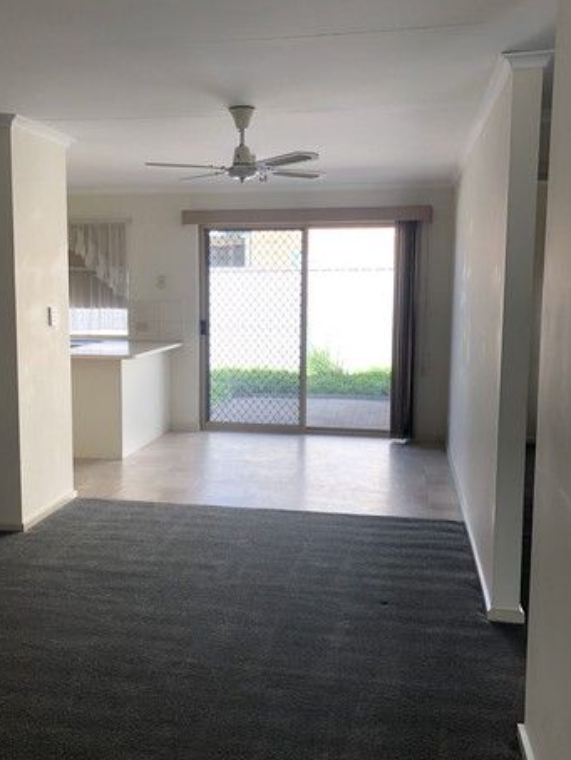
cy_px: 378
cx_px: 234
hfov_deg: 38.6
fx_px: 813
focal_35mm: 37
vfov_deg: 50.1
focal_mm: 3.99
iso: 32
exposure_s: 1/120
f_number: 1.8
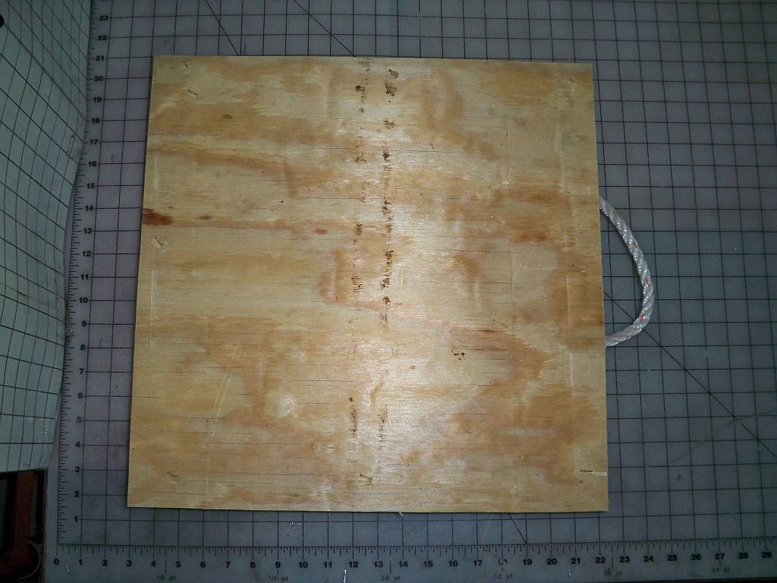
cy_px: 292
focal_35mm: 35
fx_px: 786
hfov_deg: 52.6
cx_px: 388
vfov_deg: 40.7
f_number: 3.1
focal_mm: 6.3
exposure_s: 1/60
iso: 200
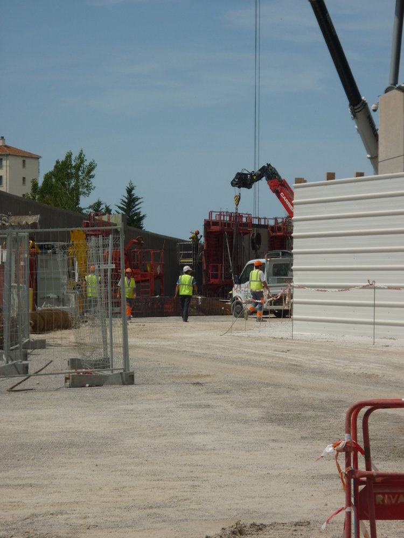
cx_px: 202
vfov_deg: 14.9
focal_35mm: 132
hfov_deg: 11.2
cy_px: 269
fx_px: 2054
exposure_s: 1/800
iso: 80
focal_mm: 22
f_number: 5.9
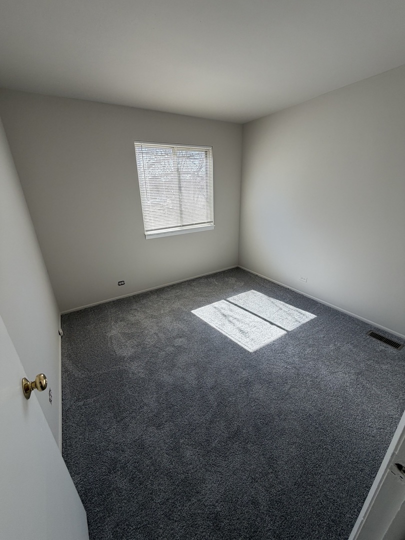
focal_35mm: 14
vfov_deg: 102.1
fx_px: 218
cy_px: 270
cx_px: 202
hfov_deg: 85.7
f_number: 2.2
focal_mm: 2.22
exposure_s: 1/121
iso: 64
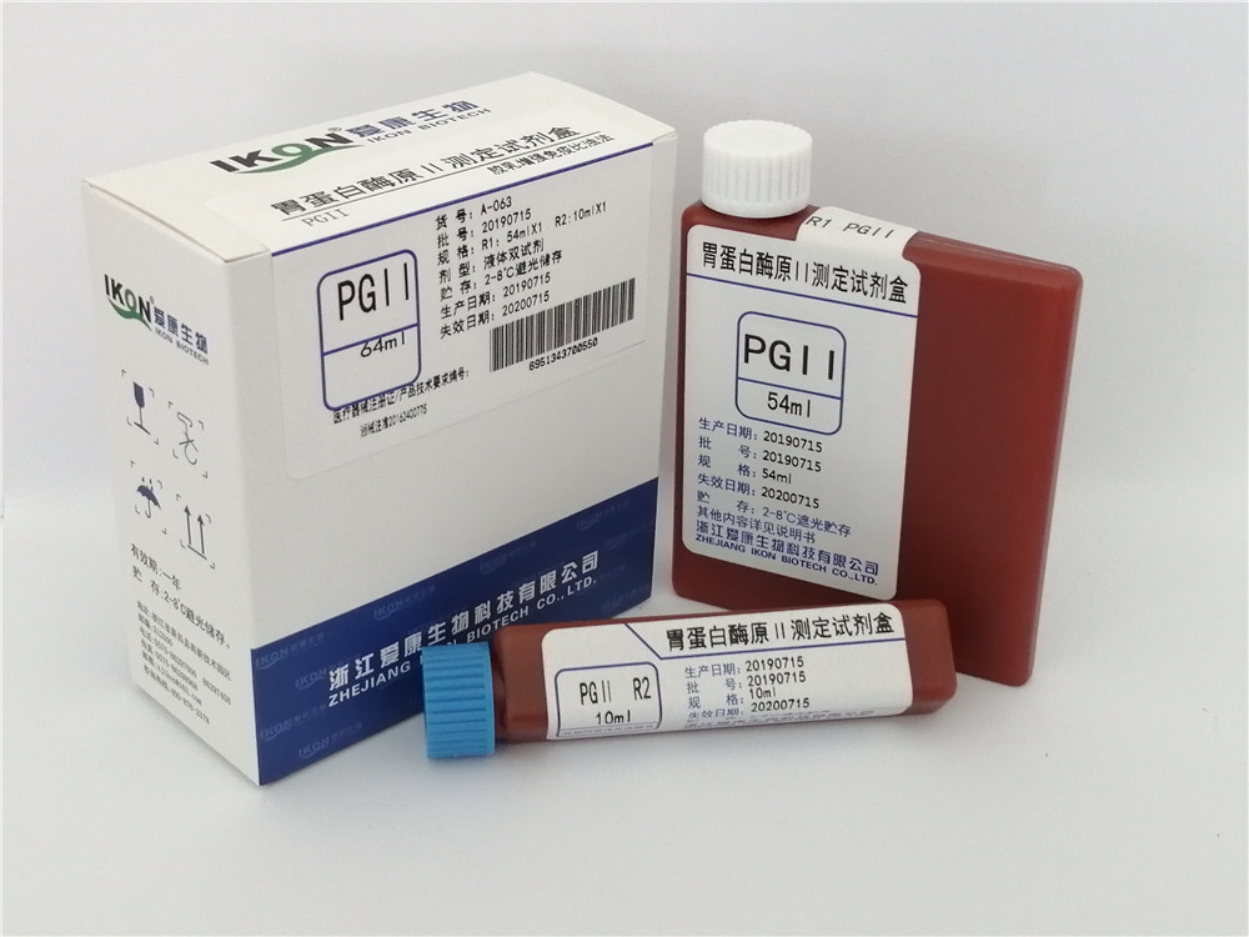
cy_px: 468
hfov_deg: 36.8
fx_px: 1876
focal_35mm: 52
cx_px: 624
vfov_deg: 28.0
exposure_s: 1/30
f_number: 1.8
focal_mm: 3.64
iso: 125
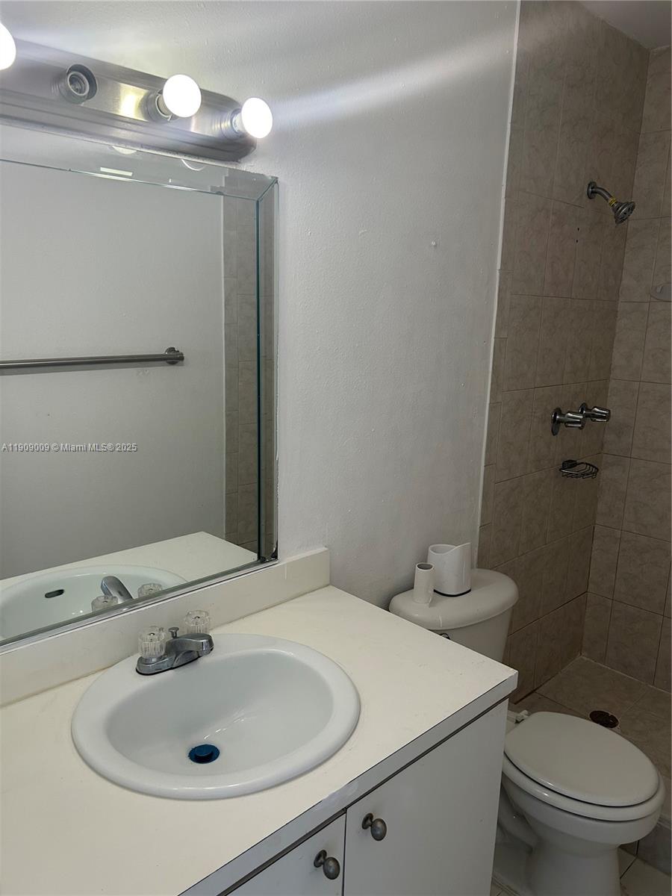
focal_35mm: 26
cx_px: 336
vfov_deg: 67.3
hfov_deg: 53.1
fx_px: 673
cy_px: 448
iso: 100
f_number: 1.5
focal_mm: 5.7
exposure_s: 1/120
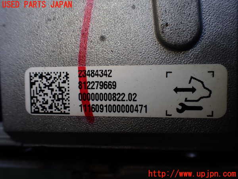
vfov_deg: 46.8
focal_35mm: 30
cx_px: 119
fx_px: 206
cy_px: 90
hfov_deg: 60.0
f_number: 3.2
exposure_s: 1/320
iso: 100
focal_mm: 5.4
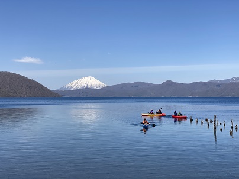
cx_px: 120
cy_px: 90
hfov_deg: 36.8
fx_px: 359
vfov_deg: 28.0
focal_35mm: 52
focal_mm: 6
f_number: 2
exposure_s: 1/1845
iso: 20
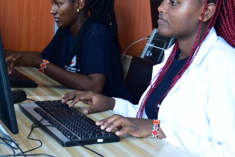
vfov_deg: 17.7
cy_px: 62
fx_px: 503
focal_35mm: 77
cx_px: 108
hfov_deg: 26.3
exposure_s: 1/100
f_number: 4.5
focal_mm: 25
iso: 2000
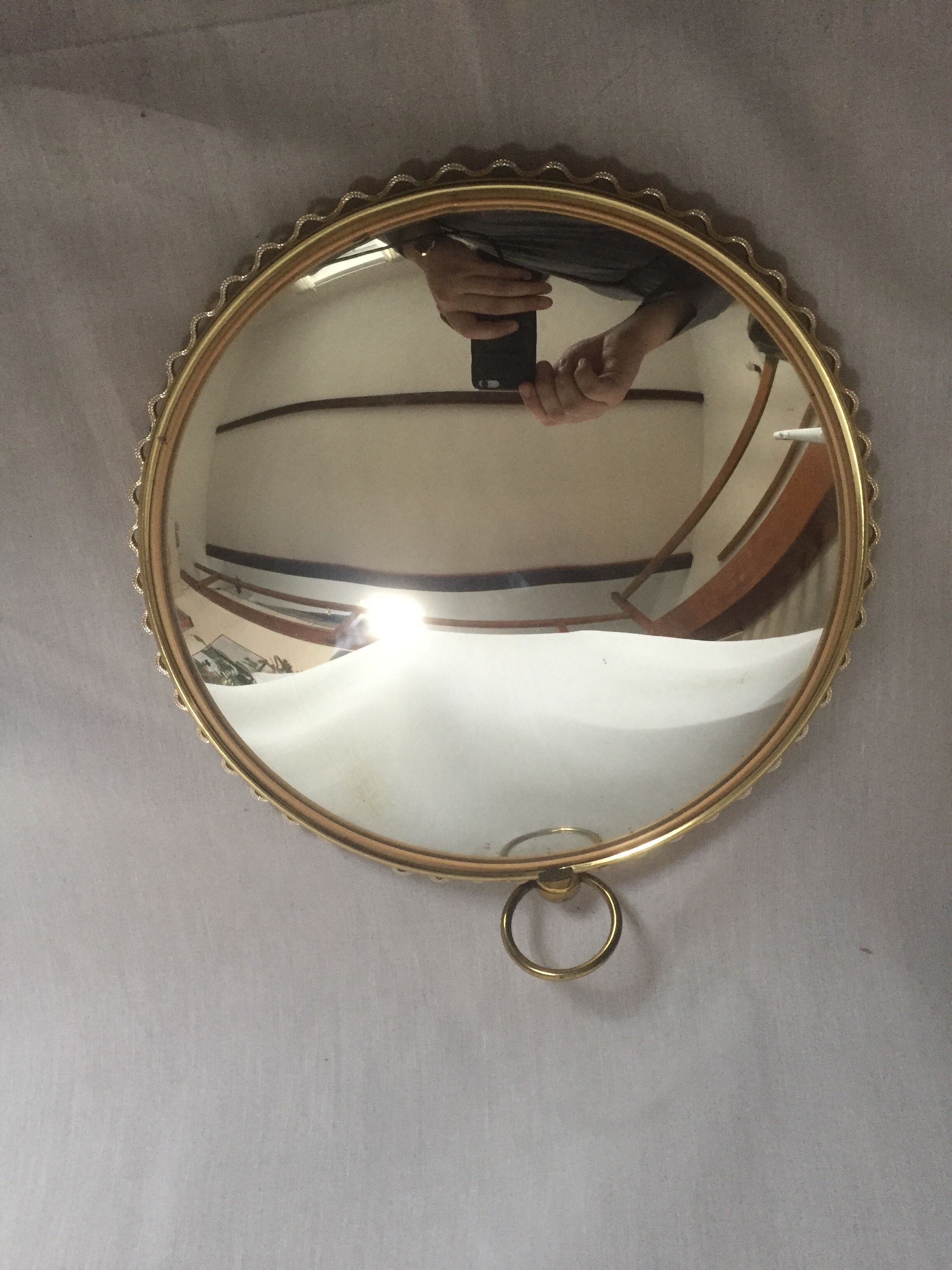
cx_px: 476
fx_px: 1063
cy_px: 635
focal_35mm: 29
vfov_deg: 61.7
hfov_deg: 48.2
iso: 200
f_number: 2.2
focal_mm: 4.15
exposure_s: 1/33
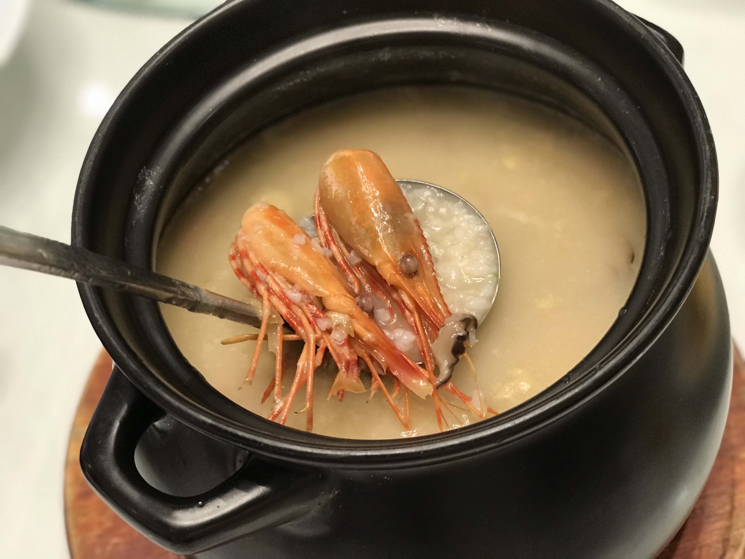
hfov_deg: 33.8
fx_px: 1227
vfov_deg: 25.7
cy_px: 280
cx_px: 372
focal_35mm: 57
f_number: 2.8
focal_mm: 6.6
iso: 250
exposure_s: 1/50
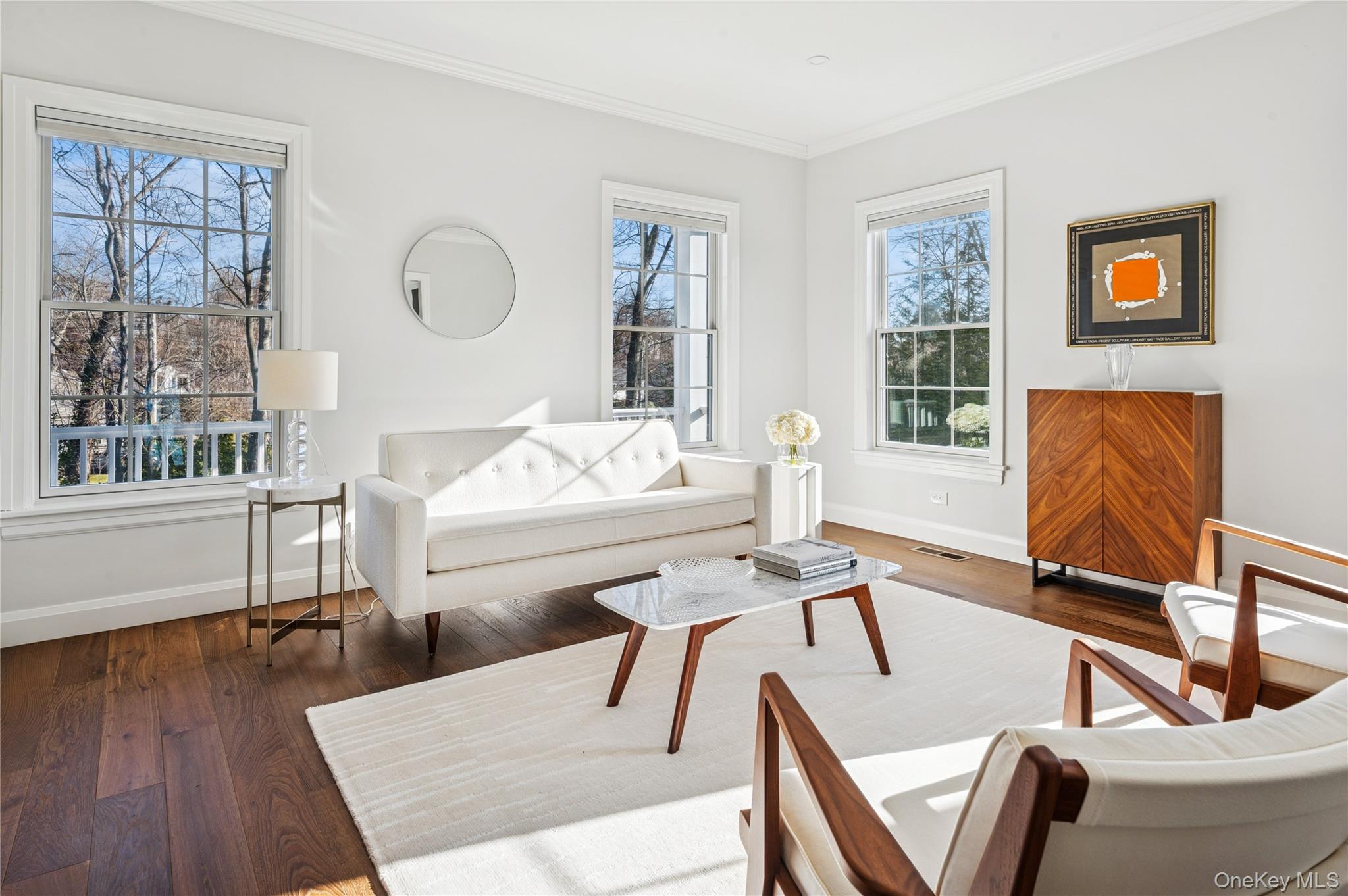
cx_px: 674
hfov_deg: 87.0
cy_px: 448
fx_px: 711
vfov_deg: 64.5
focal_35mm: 19
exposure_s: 1/60
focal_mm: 19
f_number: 11
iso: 200
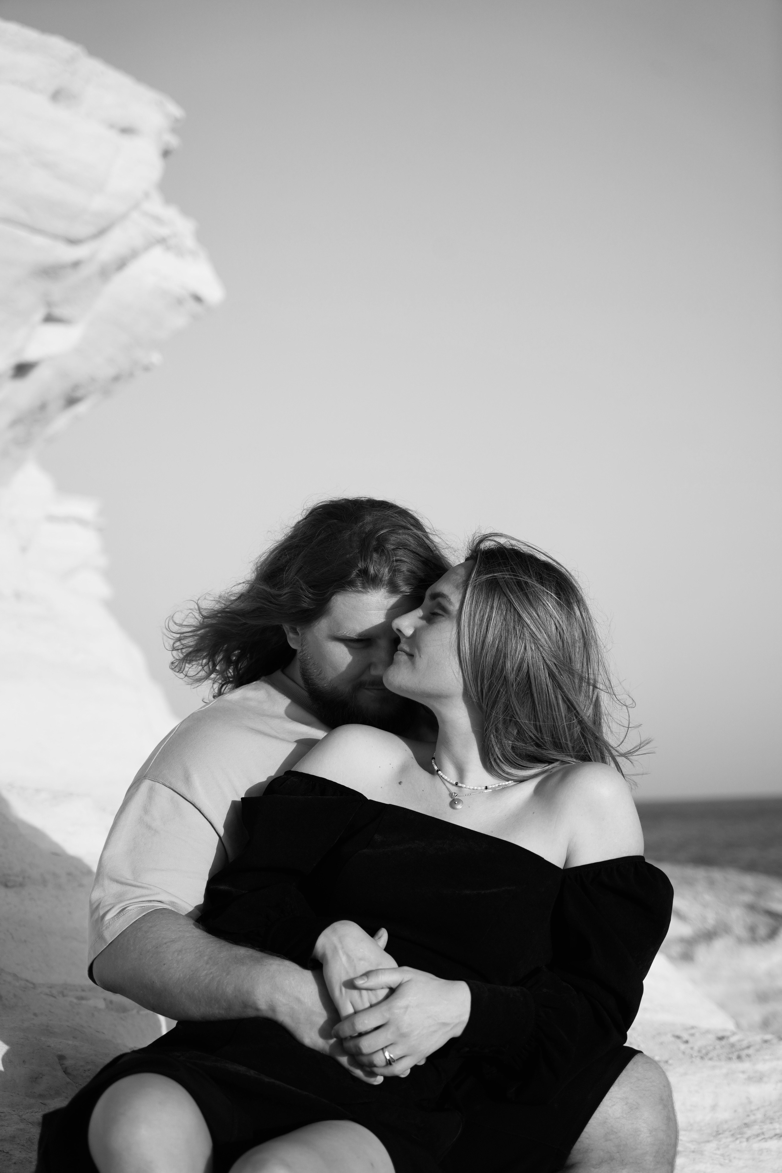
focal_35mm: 70
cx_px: 391
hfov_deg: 19.5
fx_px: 2281
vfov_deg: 28.8
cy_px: 586
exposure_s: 1/2500
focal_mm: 70
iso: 320
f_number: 4
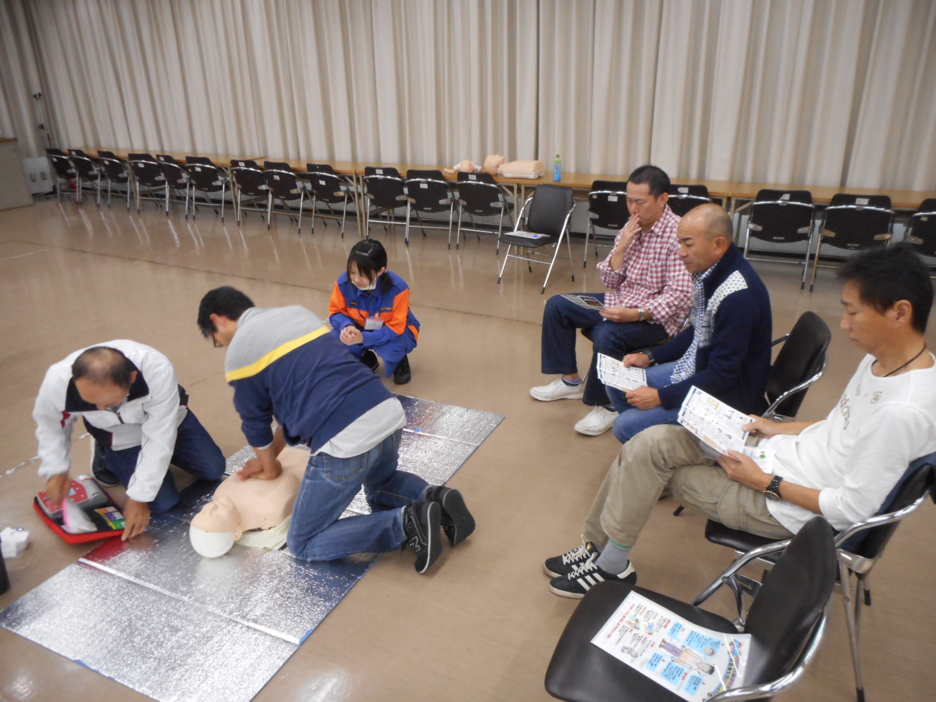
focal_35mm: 25
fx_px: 676
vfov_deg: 54.9
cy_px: 351
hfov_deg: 69.4
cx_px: 468
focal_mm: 4.5
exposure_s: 1/30
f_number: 3.7
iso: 320
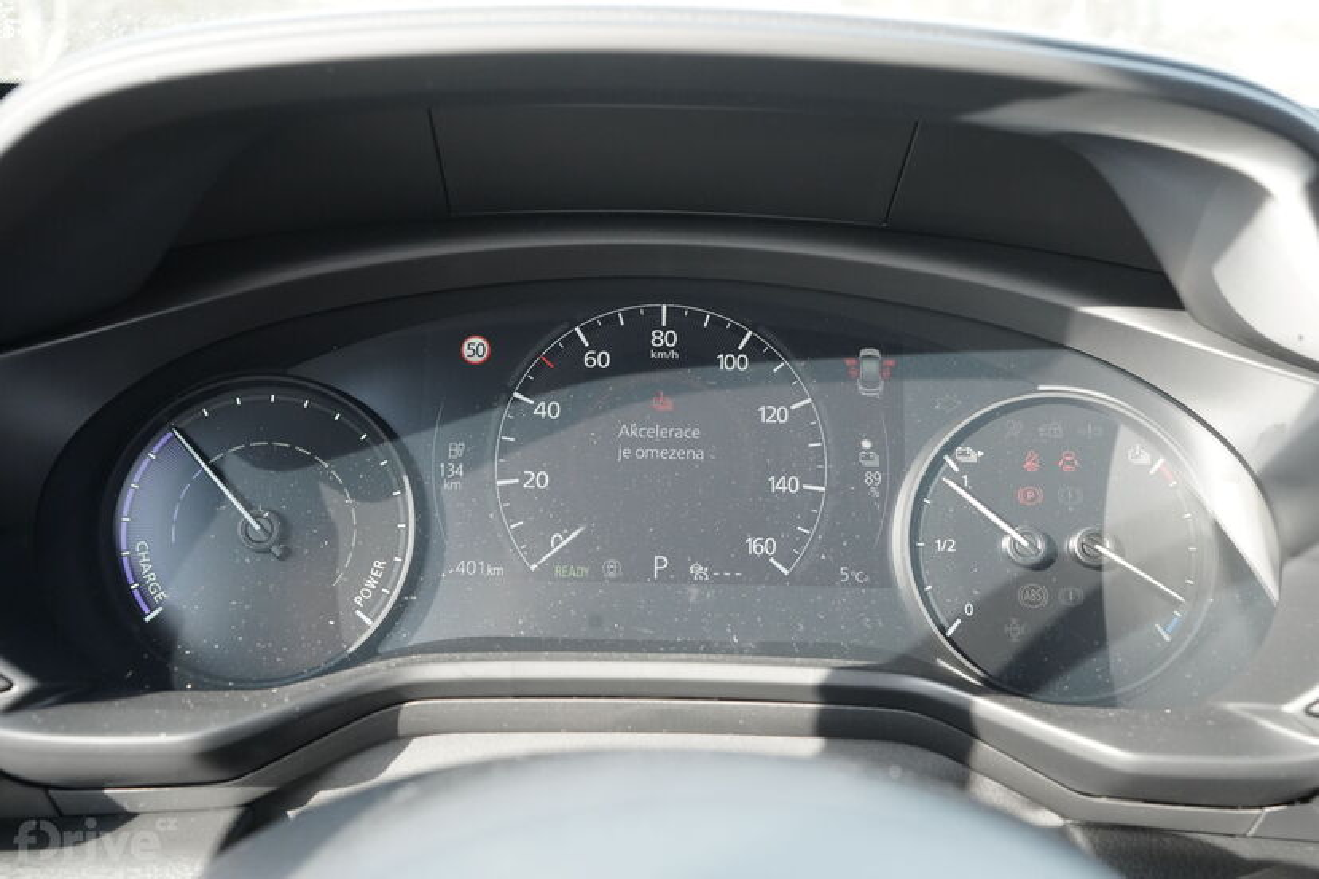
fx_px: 1282
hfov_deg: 54.4
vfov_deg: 37.9
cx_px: 660
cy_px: 440
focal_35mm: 35
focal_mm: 35
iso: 3200
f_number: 8
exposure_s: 1/400
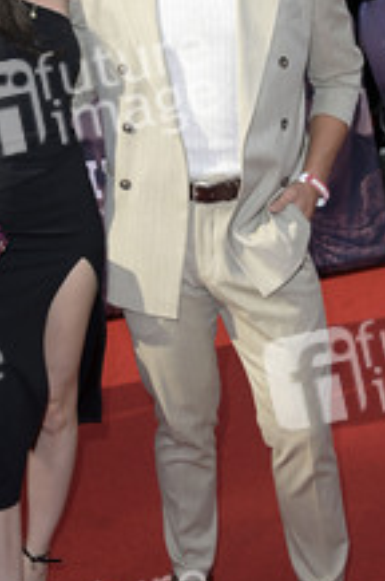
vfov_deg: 33.9
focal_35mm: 59
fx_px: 949
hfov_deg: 22.9
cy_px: 233
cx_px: 158
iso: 400
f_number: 9
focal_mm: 32
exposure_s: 1/200
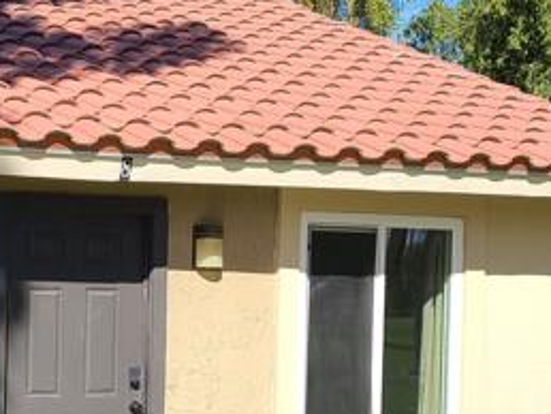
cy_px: 324
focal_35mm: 103
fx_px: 1641
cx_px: 85
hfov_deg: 18.8
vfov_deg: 14.3
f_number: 1.8
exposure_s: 1/2265
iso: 40
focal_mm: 5.4
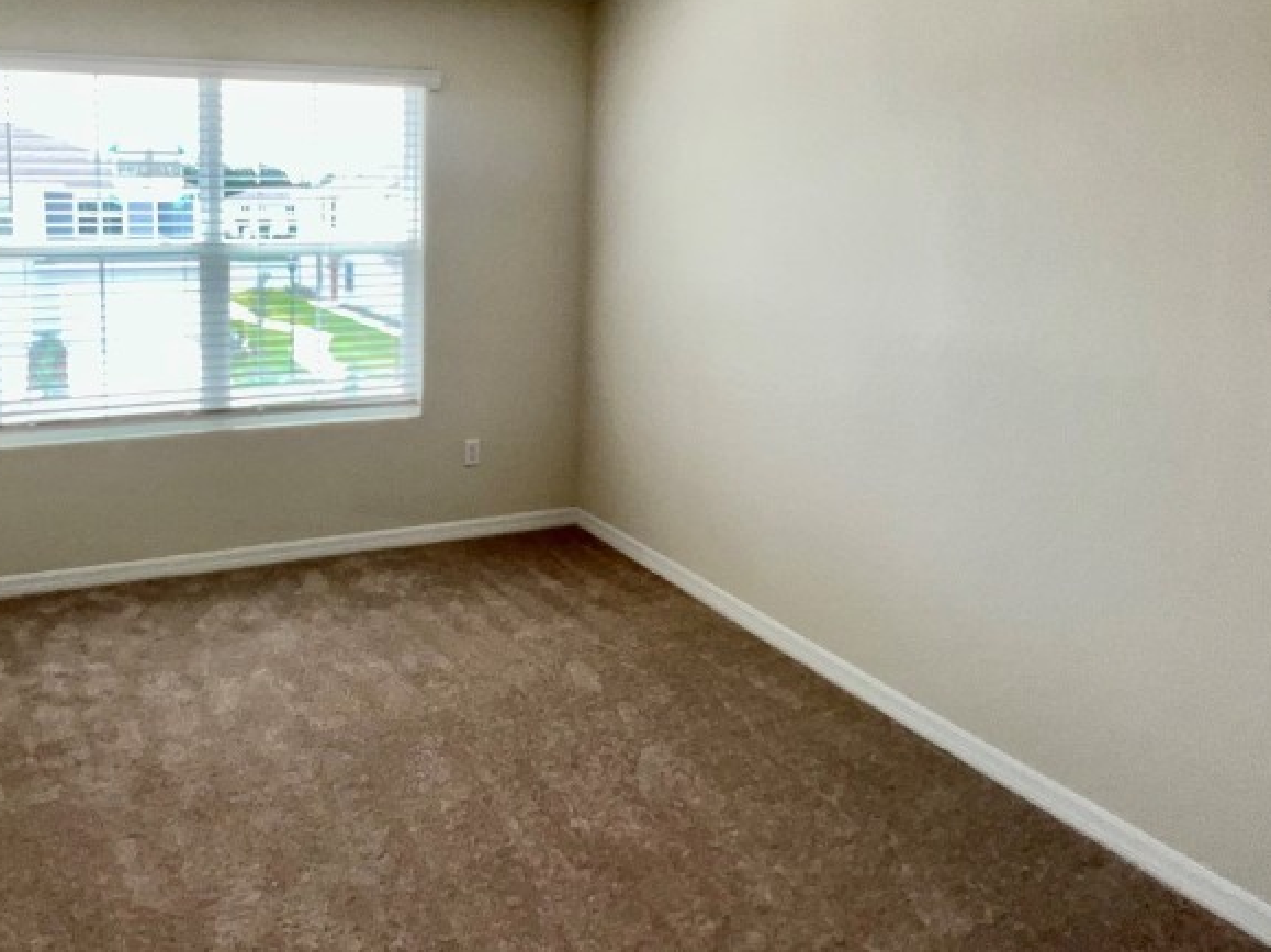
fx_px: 844
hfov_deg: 70.1
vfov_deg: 57.3
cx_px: 353
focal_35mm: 23
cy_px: 303
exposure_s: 1/154
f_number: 1.8
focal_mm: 1.57
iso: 25
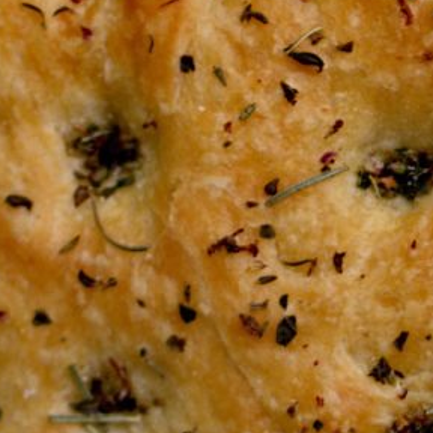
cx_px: 396
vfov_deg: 7.4
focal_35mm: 236
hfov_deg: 7.4
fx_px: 3340
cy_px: -20
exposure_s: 1/1300
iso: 200
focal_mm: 25
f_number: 2.2
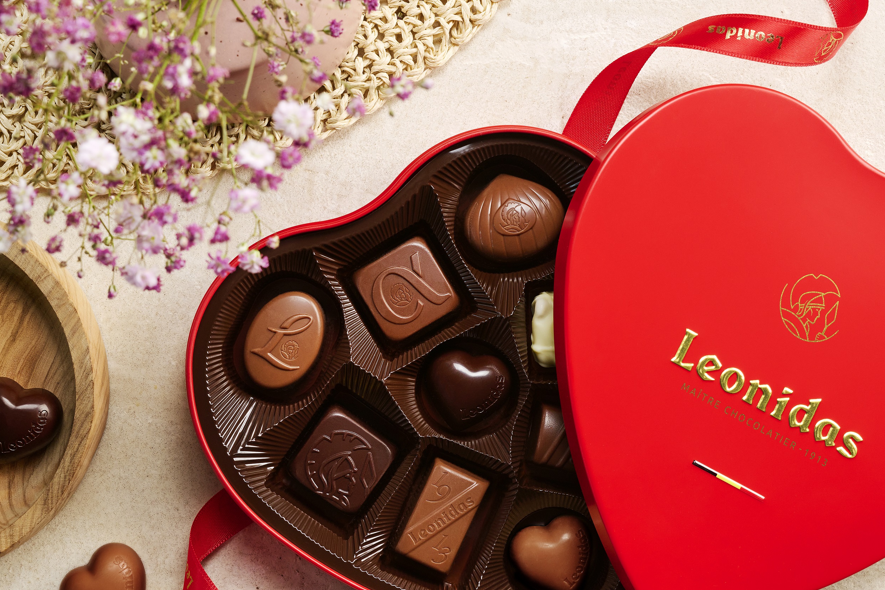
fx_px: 2065
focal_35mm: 84
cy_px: 328
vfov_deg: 16.3
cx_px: 452
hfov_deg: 24.2
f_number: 11
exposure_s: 1/8
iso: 200
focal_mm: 60
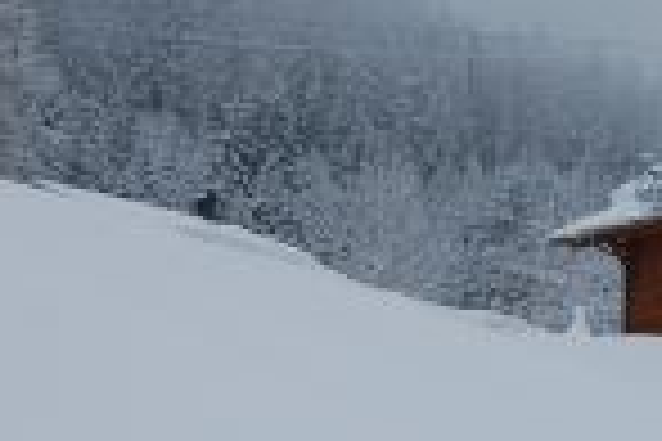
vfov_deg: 6.2
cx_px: 1356
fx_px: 4082
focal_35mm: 222
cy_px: 367
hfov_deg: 8.7
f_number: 9
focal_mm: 34
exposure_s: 1/320
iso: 200
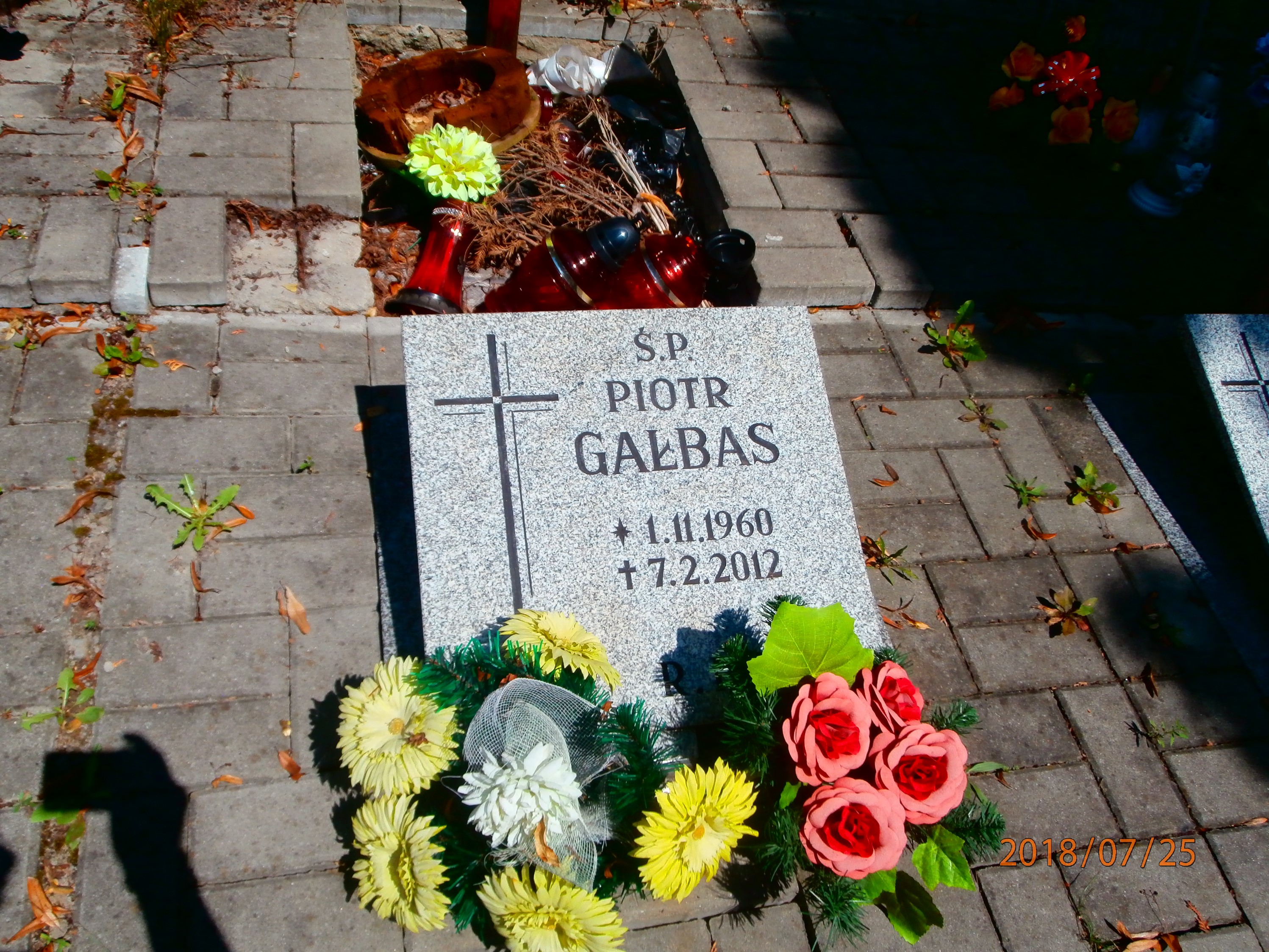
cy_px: 476
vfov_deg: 46.8
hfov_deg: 60.0
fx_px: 1100
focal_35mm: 30
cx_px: 634
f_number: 3.5
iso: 100
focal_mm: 5.36
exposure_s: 1/1600
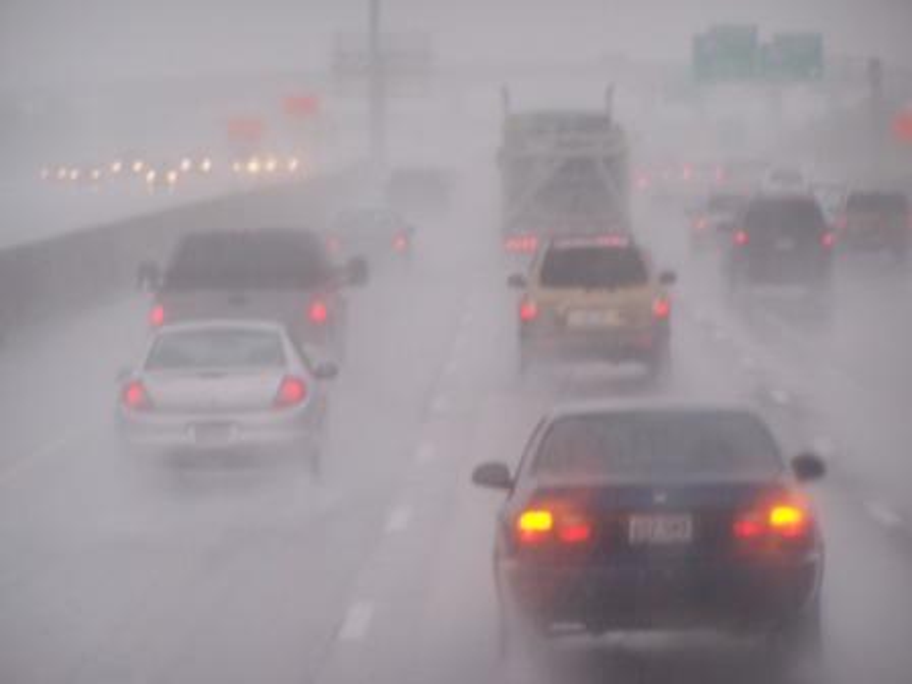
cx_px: 456
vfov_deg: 5.5
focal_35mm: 268
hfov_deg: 7.4
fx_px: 7061
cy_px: 342
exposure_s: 1/180
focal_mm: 44.4
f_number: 3.6
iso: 100
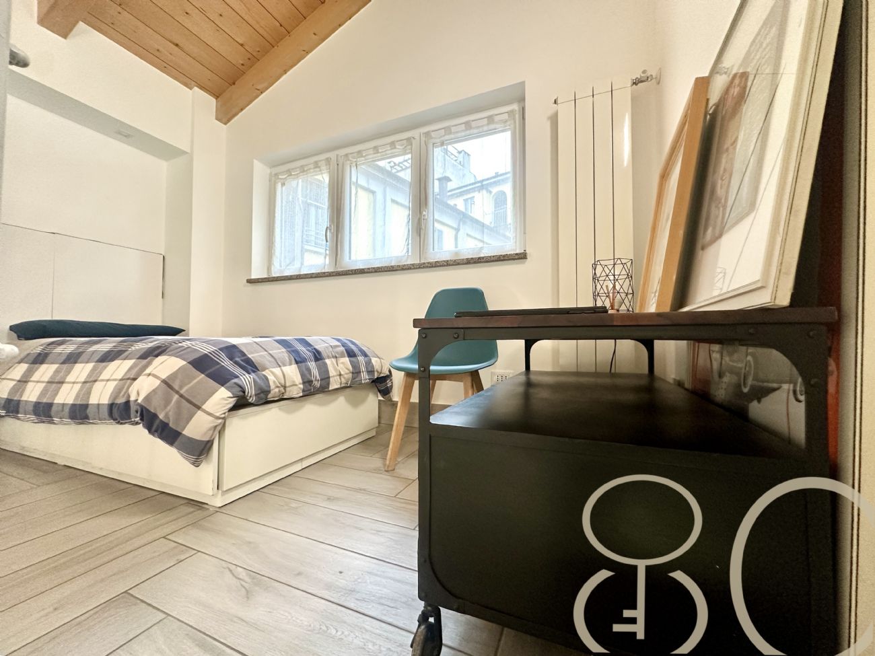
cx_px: 438
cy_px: 328
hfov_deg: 102.1
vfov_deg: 85.7
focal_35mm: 14
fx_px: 354
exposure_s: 1/100
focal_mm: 2.22
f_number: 2.2
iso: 250
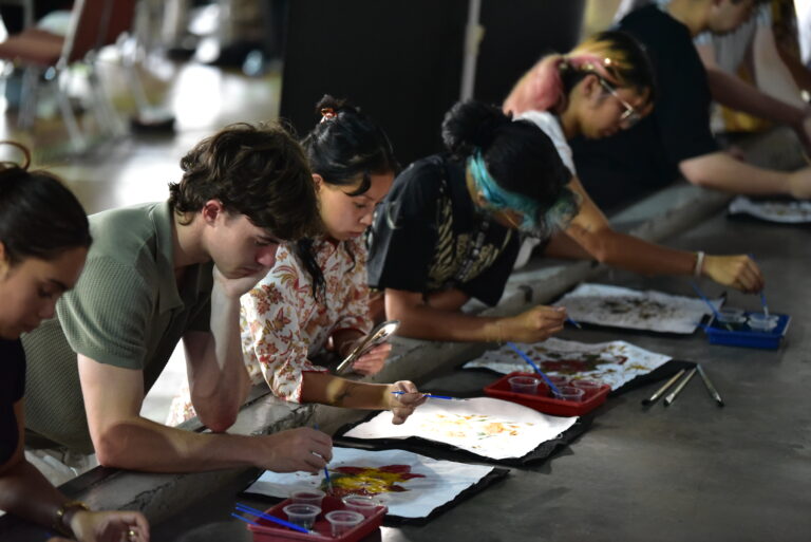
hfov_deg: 15.8
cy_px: 271
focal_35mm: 130
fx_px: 2930
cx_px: 406
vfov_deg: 10.6
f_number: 2.8
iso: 6400
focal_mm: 130
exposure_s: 1/180
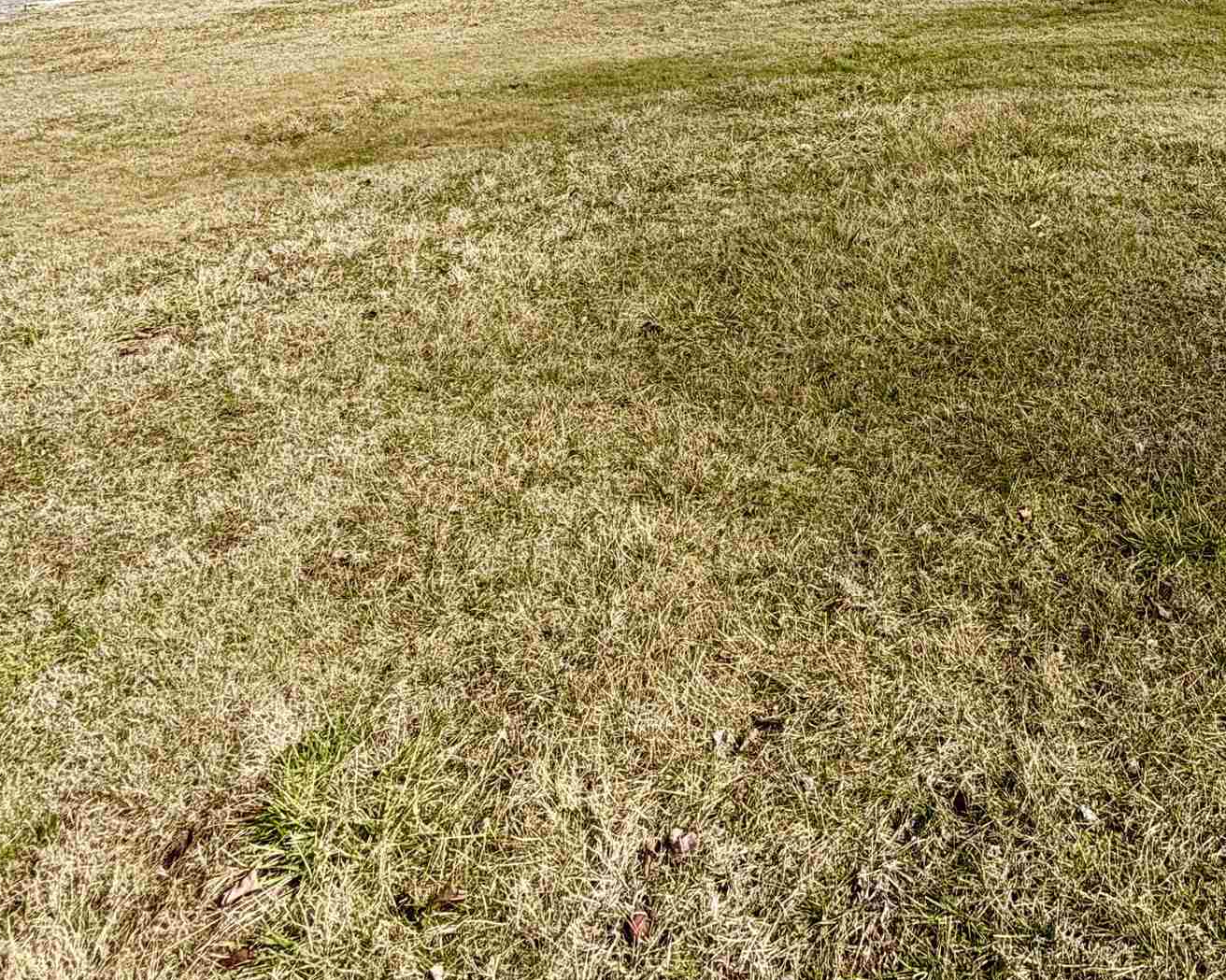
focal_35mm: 32
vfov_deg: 38.2
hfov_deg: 51.4
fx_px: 1161
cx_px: 1017
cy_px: -92
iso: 25
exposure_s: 1/770
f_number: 2.2
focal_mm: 2.22
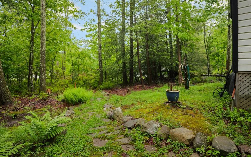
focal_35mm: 20
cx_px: 124
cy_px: 65
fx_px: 137
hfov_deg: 85.1
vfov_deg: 59.3
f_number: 2.8
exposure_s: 1/160
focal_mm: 9
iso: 200
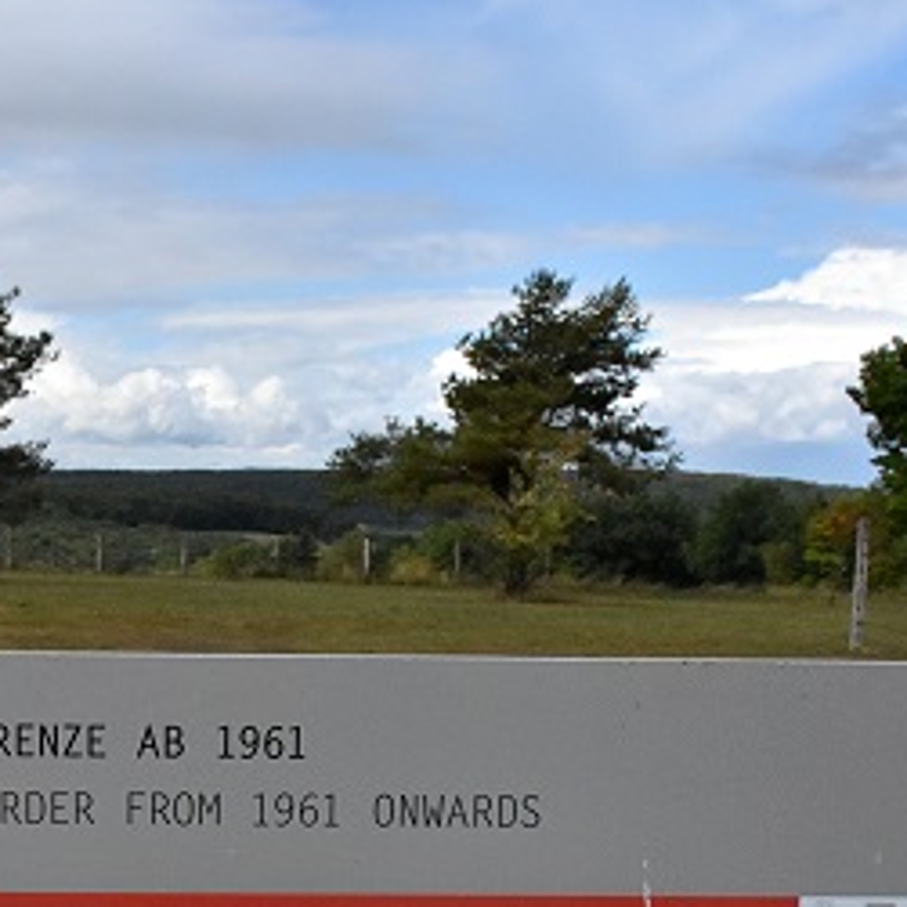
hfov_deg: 27.8
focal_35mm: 61
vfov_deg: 27.7
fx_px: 1808
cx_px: 224
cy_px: 690
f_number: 10
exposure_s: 1/8000
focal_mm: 20
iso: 2200
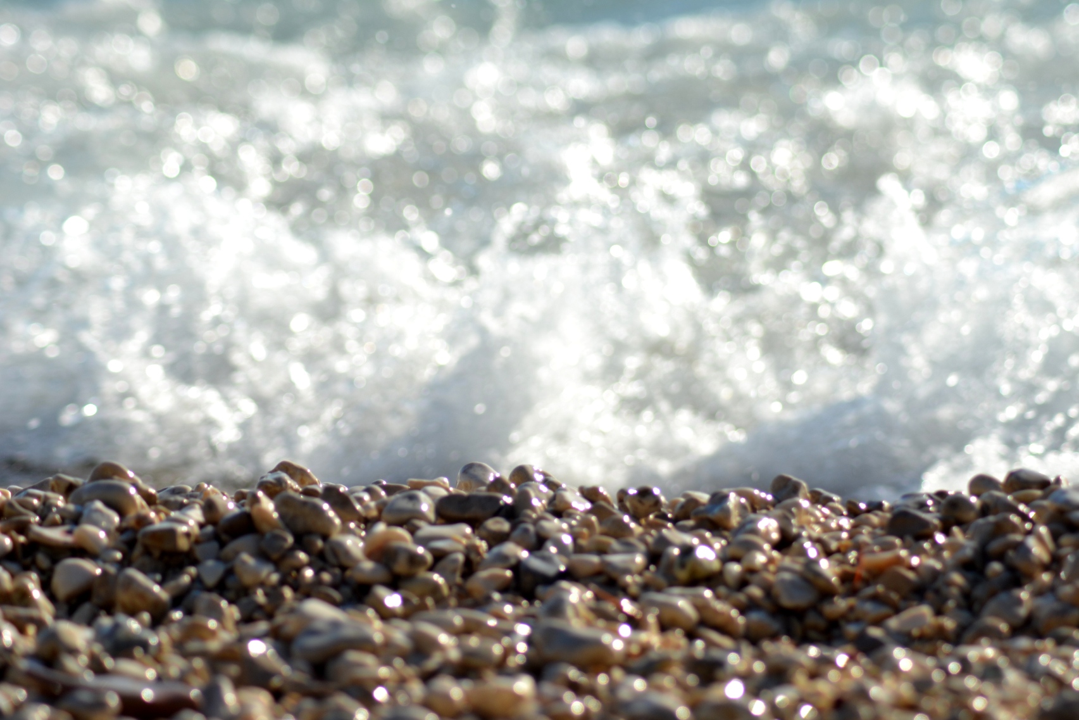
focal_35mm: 138
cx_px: 540
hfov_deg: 14.9
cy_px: 360
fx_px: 4136
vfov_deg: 9.9
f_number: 5.6
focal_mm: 92
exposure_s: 1/500
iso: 100
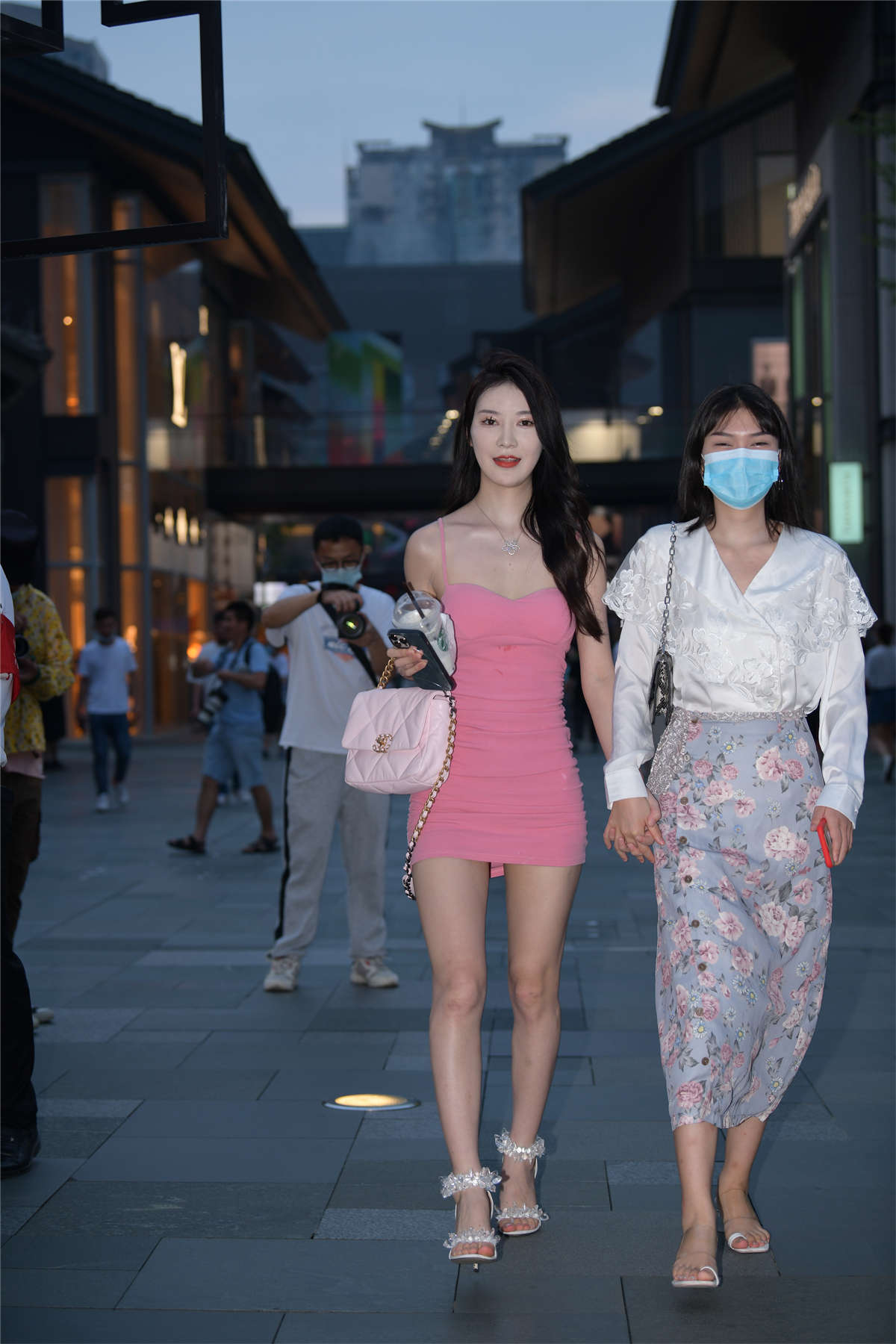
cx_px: 448
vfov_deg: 28.8
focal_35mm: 70
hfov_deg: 19.5
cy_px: 672
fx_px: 2613
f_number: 3.5
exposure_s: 1/200
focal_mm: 70
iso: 320
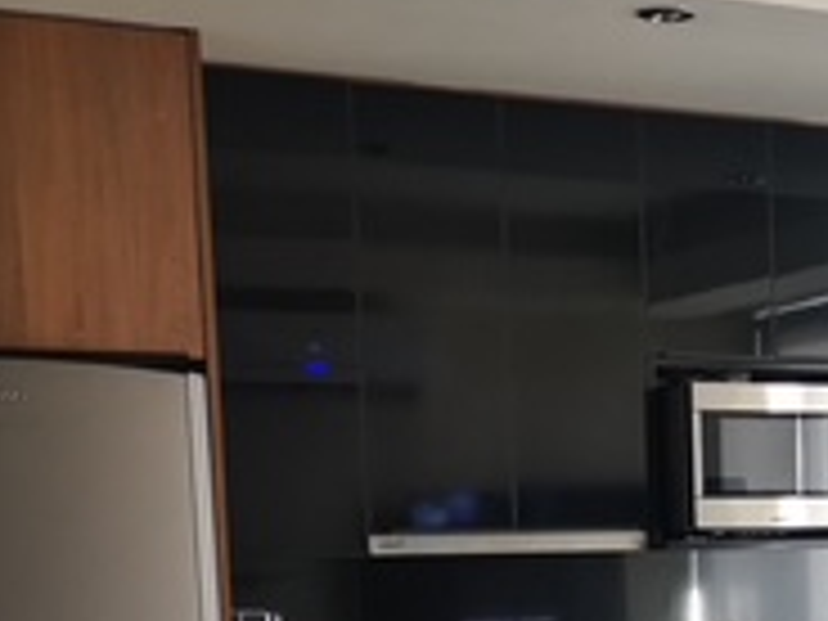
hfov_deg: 19.9
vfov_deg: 15.2
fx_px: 2248
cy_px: 724
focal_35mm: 94
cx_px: 927
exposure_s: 1/33.3
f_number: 1.8
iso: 160
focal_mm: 3.95
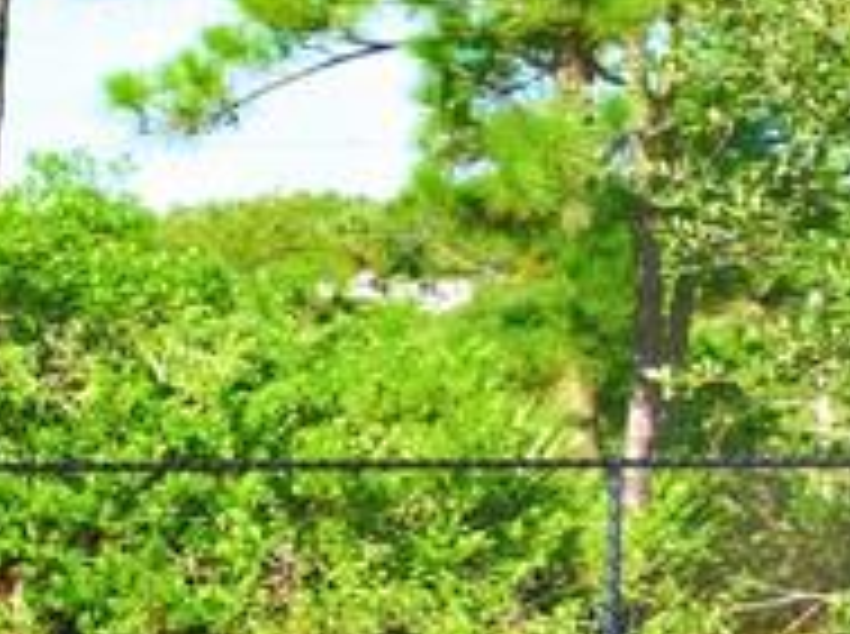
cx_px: -1704
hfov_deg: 11.4
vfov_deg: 15.5
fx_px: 2328
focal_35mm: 95
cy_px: 459
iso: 500
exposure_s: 1/125
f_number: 5.6
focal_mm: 14
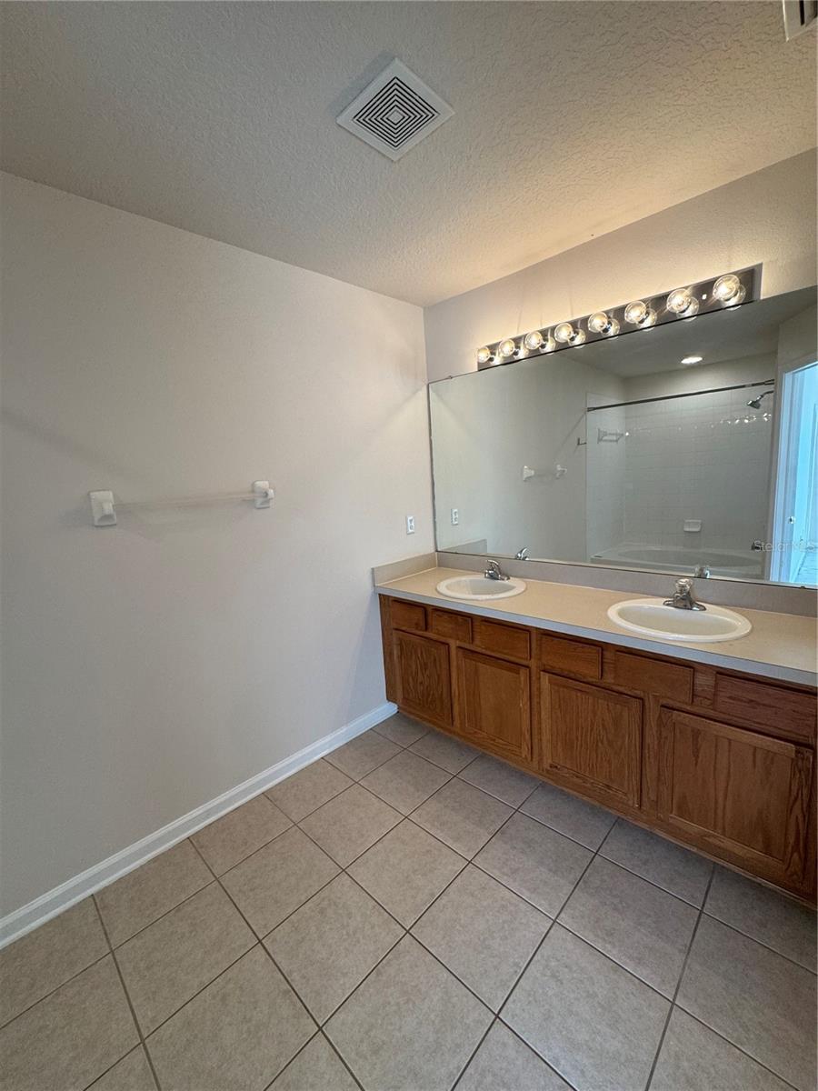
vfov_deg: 102.1
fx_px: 441
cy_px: 546
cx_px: 409
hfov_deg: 85.7
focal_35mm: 14
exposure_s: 1/120
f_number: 2.2
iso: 125
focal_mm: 2.22
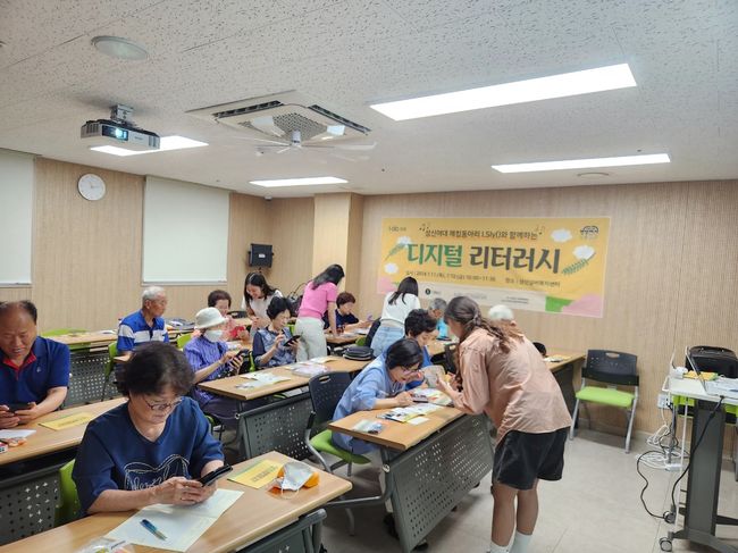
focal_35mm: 23
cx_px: 369
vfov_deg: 58.8
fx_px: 490
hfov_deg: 73.9
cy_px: 276
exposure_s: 1/120
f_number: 1.8
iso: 320
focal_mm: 5.4
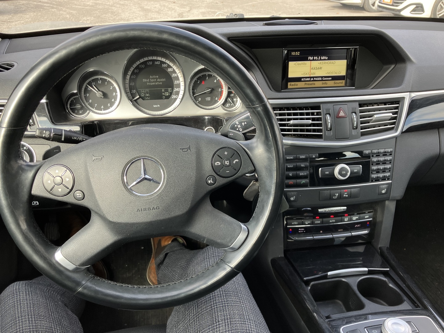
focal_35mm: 28
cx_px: 222
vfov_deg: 49.7
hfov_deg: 63.4
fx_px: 359
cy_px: 166
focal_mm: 3.99
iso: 40
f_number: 1.8
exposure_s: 1/121
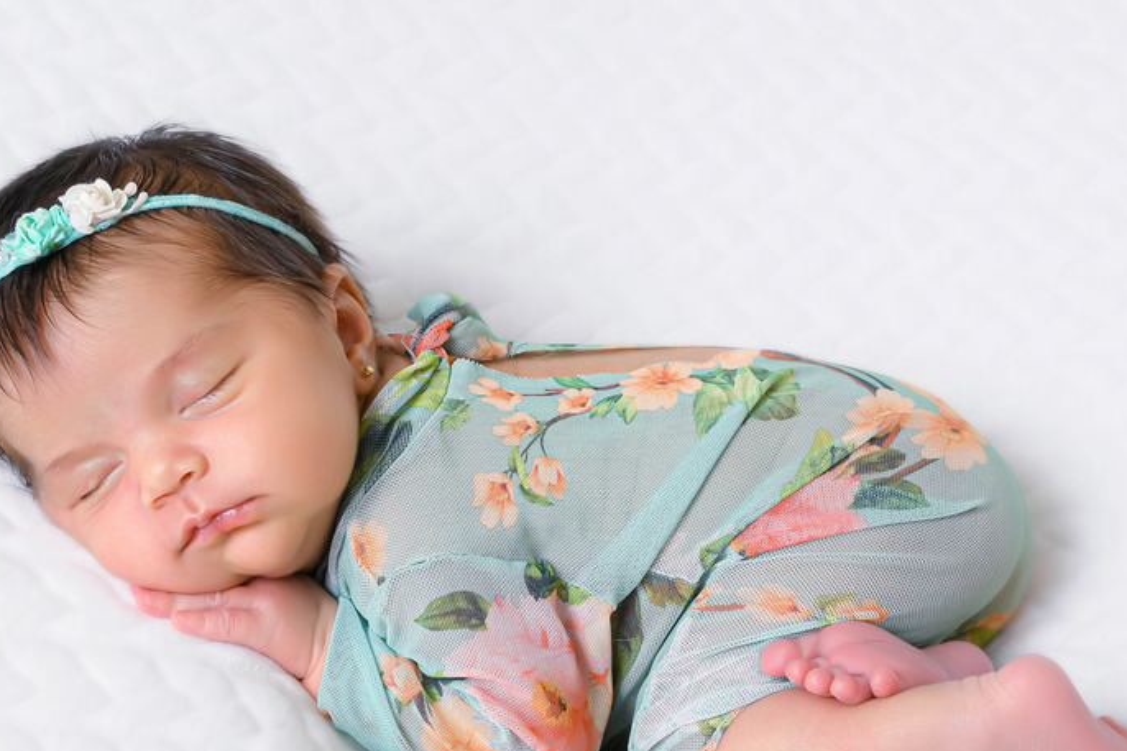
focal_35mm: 84
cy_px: 526
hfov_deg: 24.2
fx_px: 2629
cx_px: 598
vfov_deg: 16.2
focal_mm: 32
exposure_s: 1/40
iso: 125
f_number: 7.1
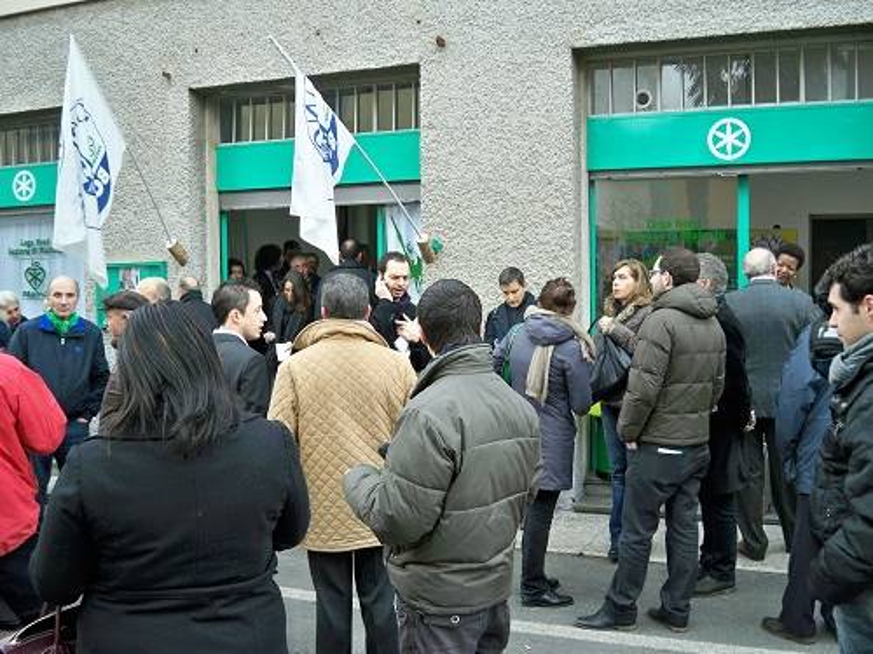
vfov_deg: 38.7
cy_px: 327
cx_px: 436
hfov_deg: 50.1
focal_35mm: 37
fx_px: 933
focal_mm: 7.9
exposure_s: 1/80
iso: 100
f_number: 3.1
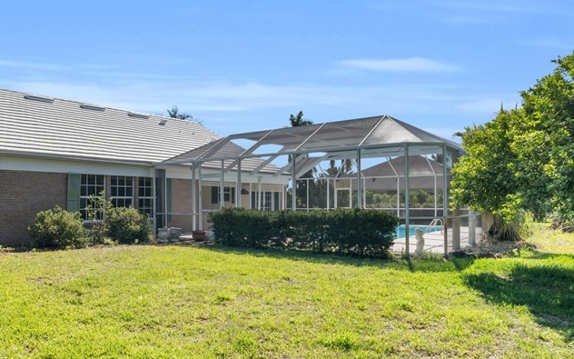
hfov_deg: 65.4
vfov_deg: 44.5
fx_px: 438
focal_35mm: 28
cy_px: 201
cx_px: 212
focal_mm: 16
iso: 200
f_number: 9
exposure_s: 1/640
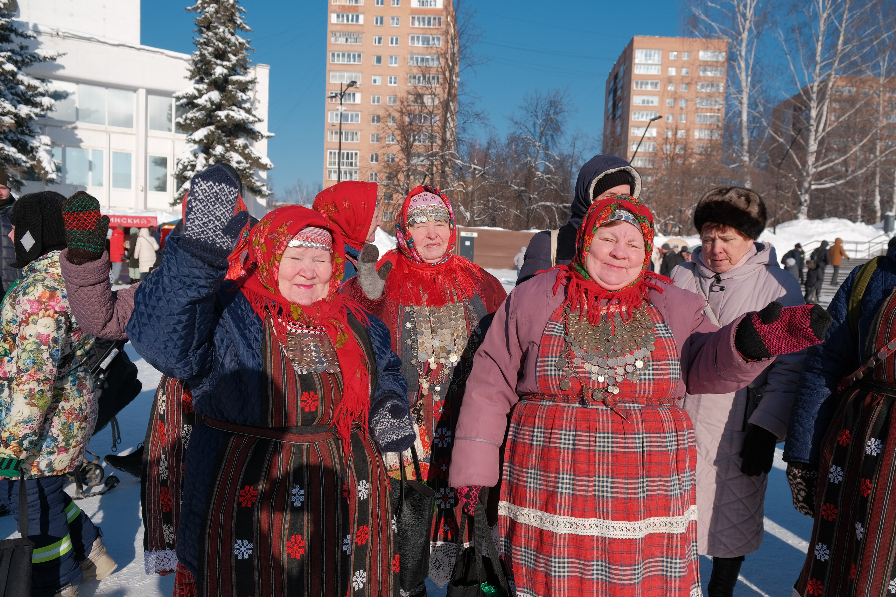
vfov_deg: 47.9
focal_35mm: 27
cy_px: 298
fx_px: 672
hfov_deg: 67.4
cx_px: 448
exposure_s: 1/2000
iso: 160
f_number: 4
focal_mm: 18
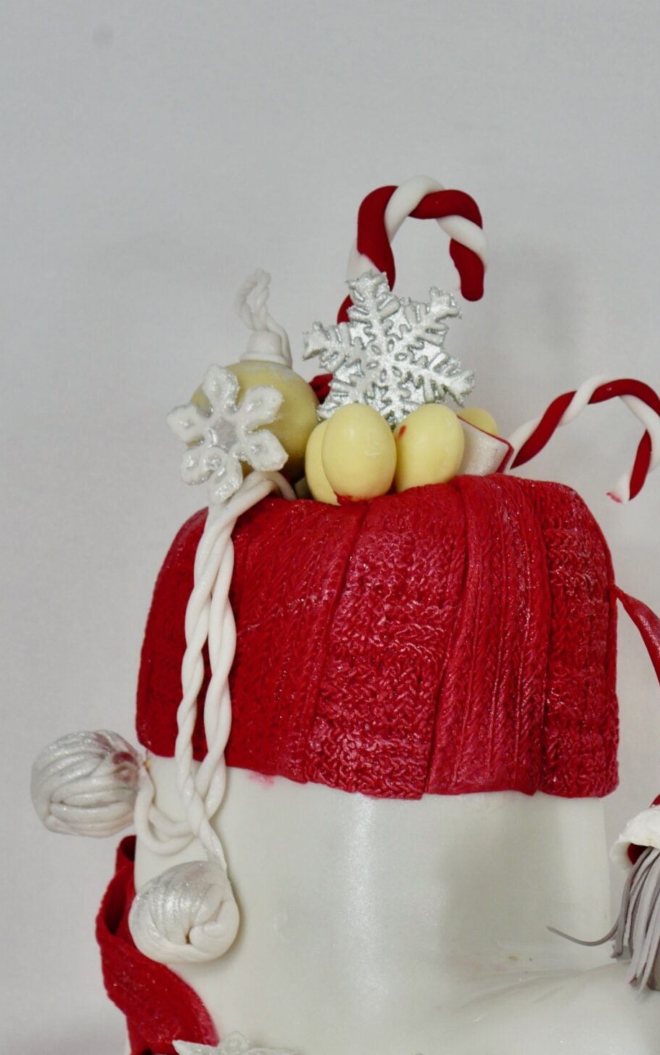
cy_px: 657
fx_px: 3625
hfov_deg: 10.4
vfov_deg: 16.5
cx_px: 475
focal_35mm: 126
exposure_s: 1/80
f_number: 5.4
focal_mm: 34
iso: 200
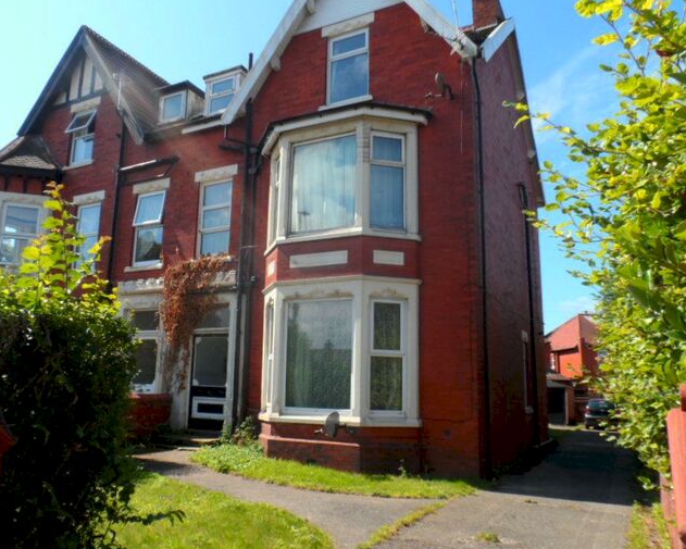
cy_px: 274
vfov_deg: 54.9
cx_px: 309
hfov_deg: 65.9
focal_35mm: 26
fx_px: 528
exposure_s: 1/250
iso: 80
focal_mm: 4
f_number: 4.5
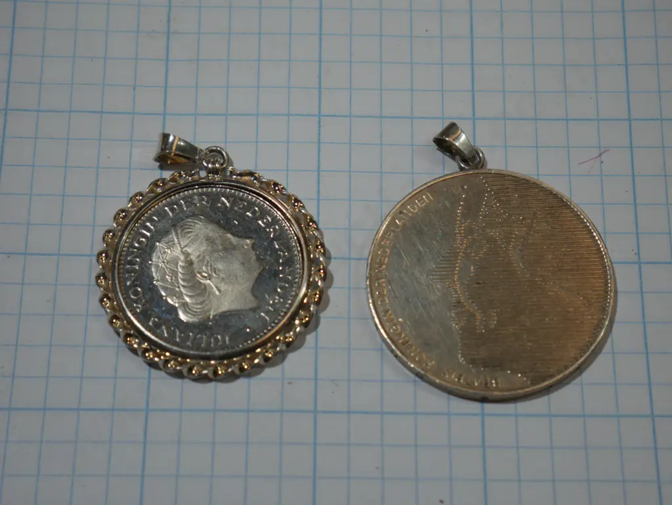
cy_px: 252
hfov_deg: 23.3
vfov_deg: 17.6
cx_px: 336
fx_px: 1631
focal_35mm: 84
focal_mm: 42
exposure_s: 1/160
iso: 200
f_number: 5.6
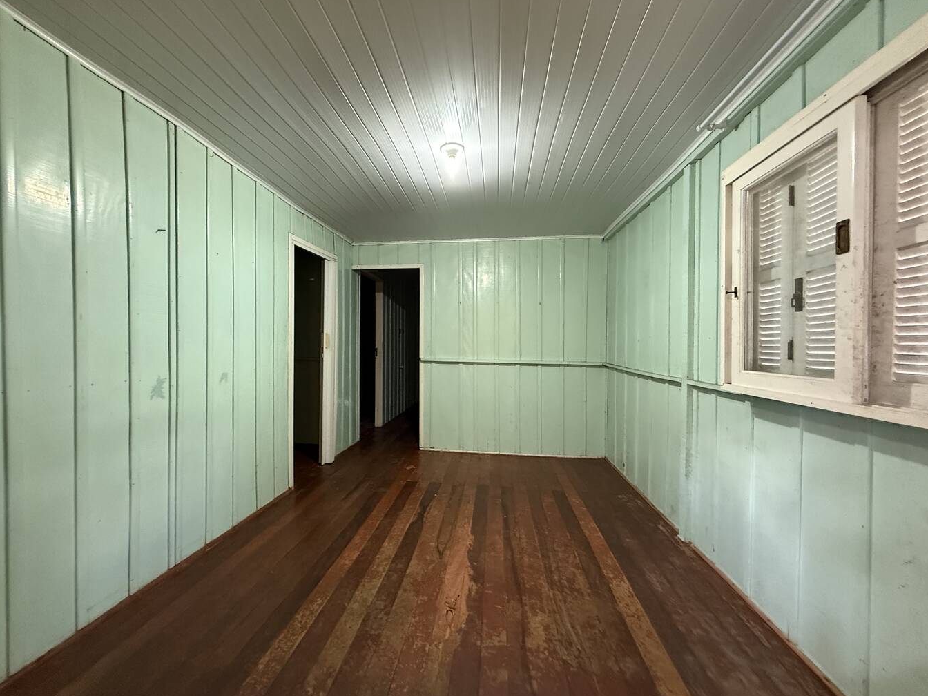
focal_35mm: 15
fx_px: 402
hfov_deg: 98.1
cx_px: 450
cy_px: 354
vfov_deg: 81.7
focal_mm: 2.22
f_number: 2.2
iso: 800
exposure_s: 1/60
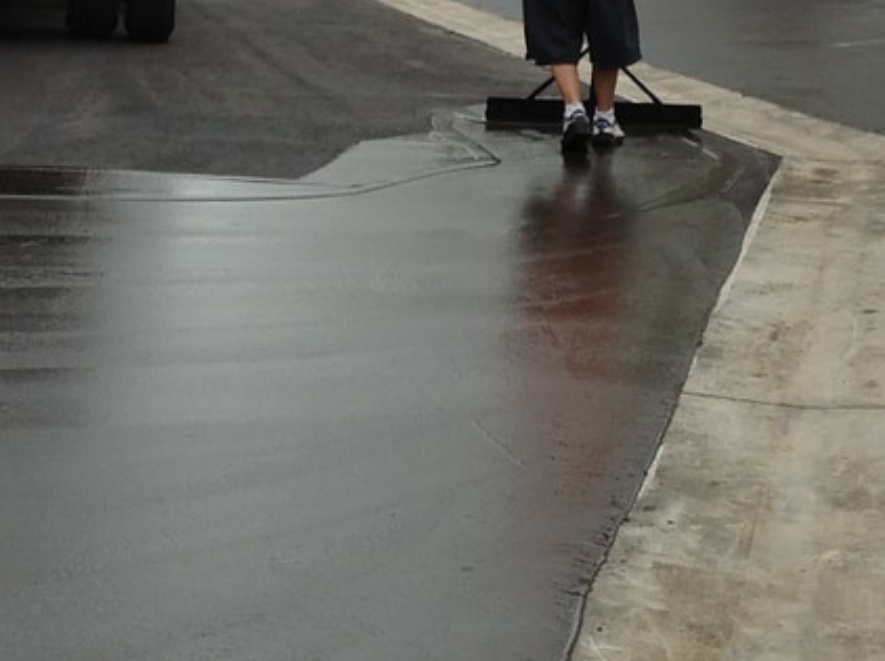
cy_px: 220
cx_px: 328
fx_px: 2833
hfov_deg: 17.7
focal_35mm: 111
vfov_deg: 13.3
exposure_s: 1/426
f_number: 2.4
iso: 50
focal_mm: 4.28
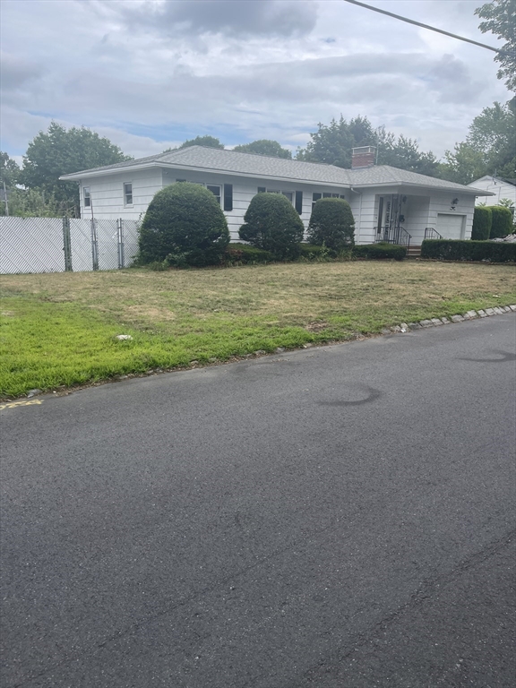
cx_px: 258
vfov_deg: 69.4
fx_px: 497
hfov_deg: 54.9
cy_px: 344
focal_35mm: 25
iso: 32
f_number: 1.6
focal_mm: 5.1
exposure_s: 1/2786
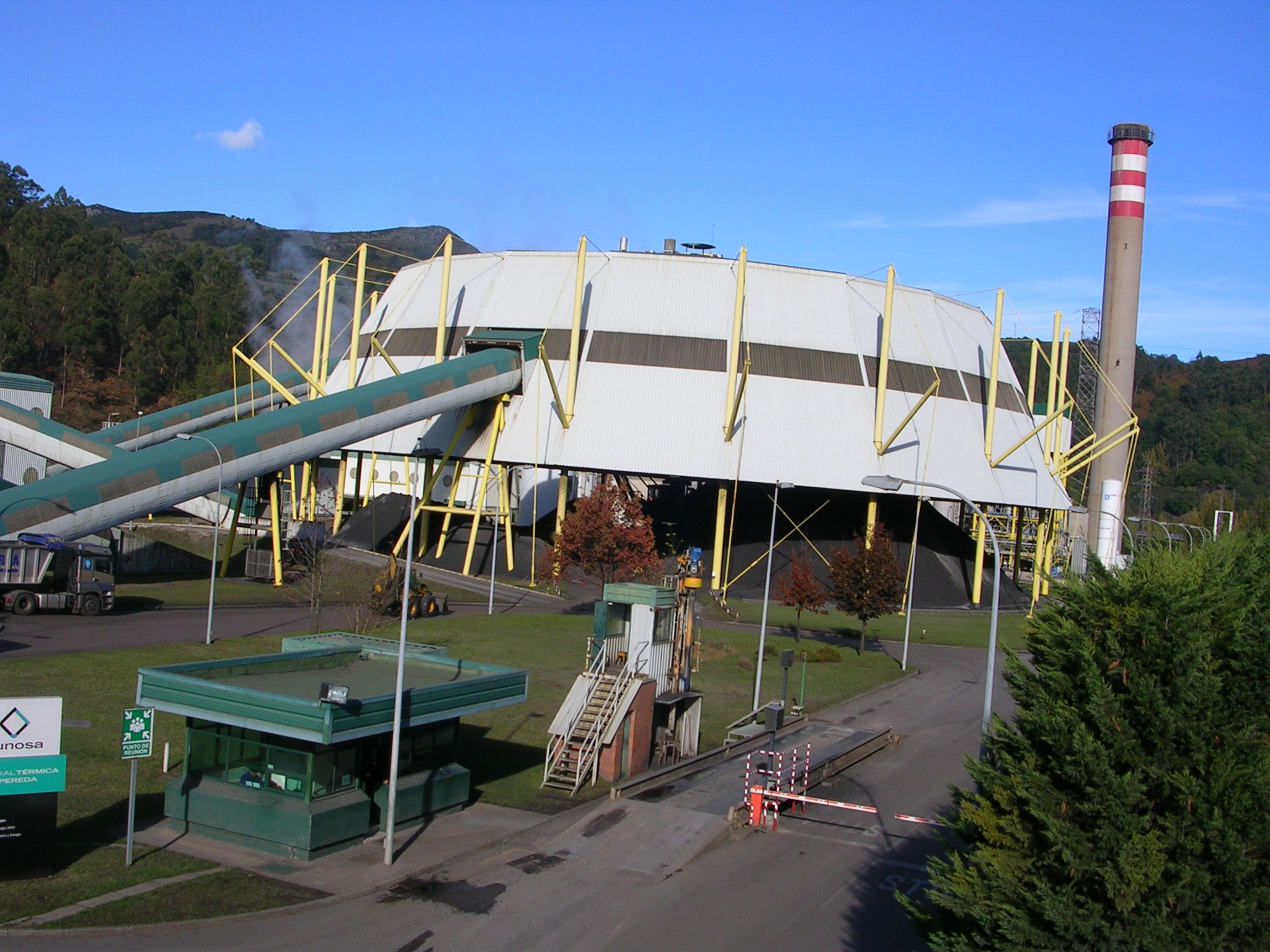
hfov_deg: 49.0
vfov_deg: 37.7
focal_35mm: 38
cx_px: 635
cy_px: 476
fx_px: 1394
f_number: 5.6
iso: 50
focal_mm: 5.8
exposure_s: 1/342
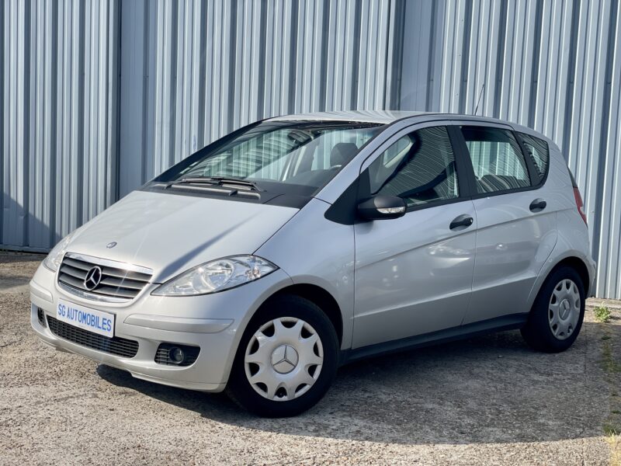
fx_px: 933
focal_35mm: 52
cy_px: 233
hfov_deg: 36.8
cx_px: 310
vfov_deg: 28.0
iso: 32
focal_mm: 6
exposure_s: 1/1597
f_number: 2
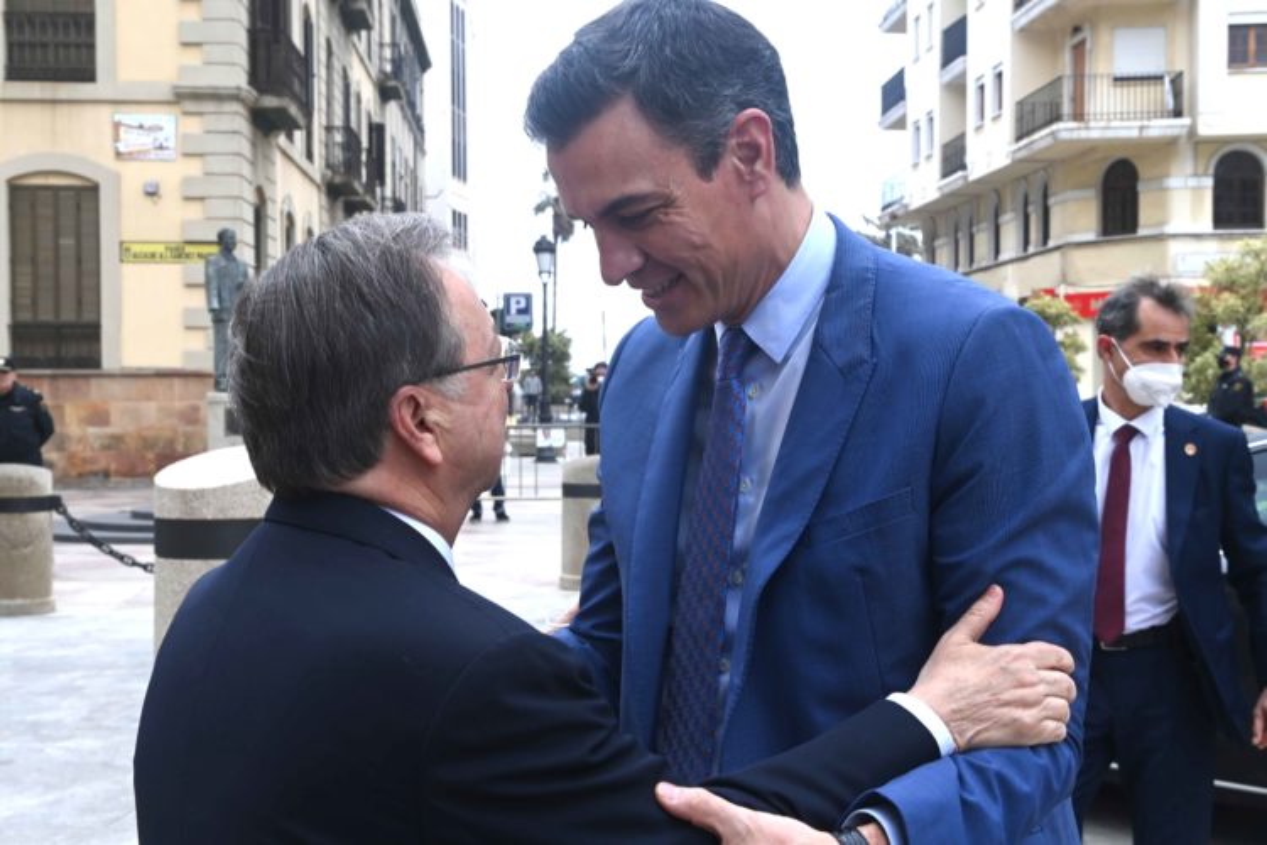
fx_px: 1830
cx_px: 634
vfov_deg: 26.0
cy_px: 422
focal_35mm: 52
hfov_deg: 38.2
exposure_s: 1/160
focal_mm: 52
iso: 500
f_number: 16
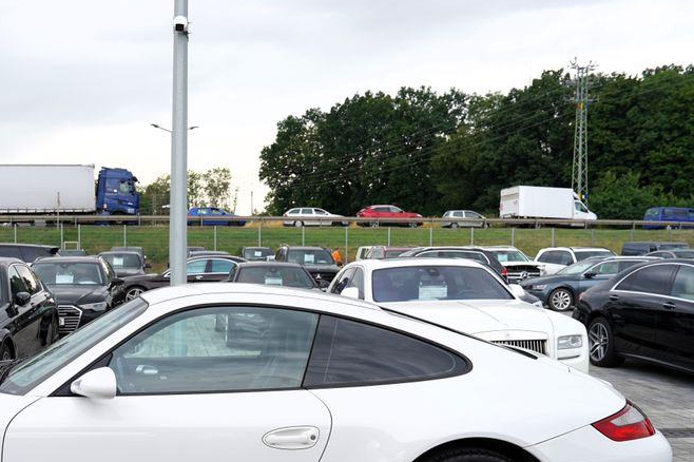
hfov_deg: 45.1
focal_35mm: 42
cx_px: 187
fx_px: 809
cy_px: 336
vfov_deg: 31.4
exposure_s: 1/200
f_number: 4.5
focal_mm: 27
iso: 100
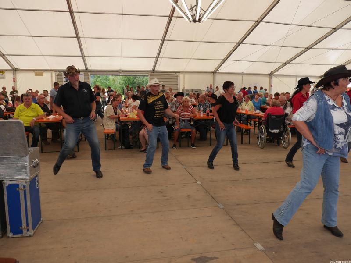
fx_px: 284
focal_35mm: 28
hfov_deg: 63.4
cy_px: 132
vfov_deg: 49.7
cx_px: 176
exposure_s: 1/160
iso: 200
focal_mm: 14
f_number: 4.5
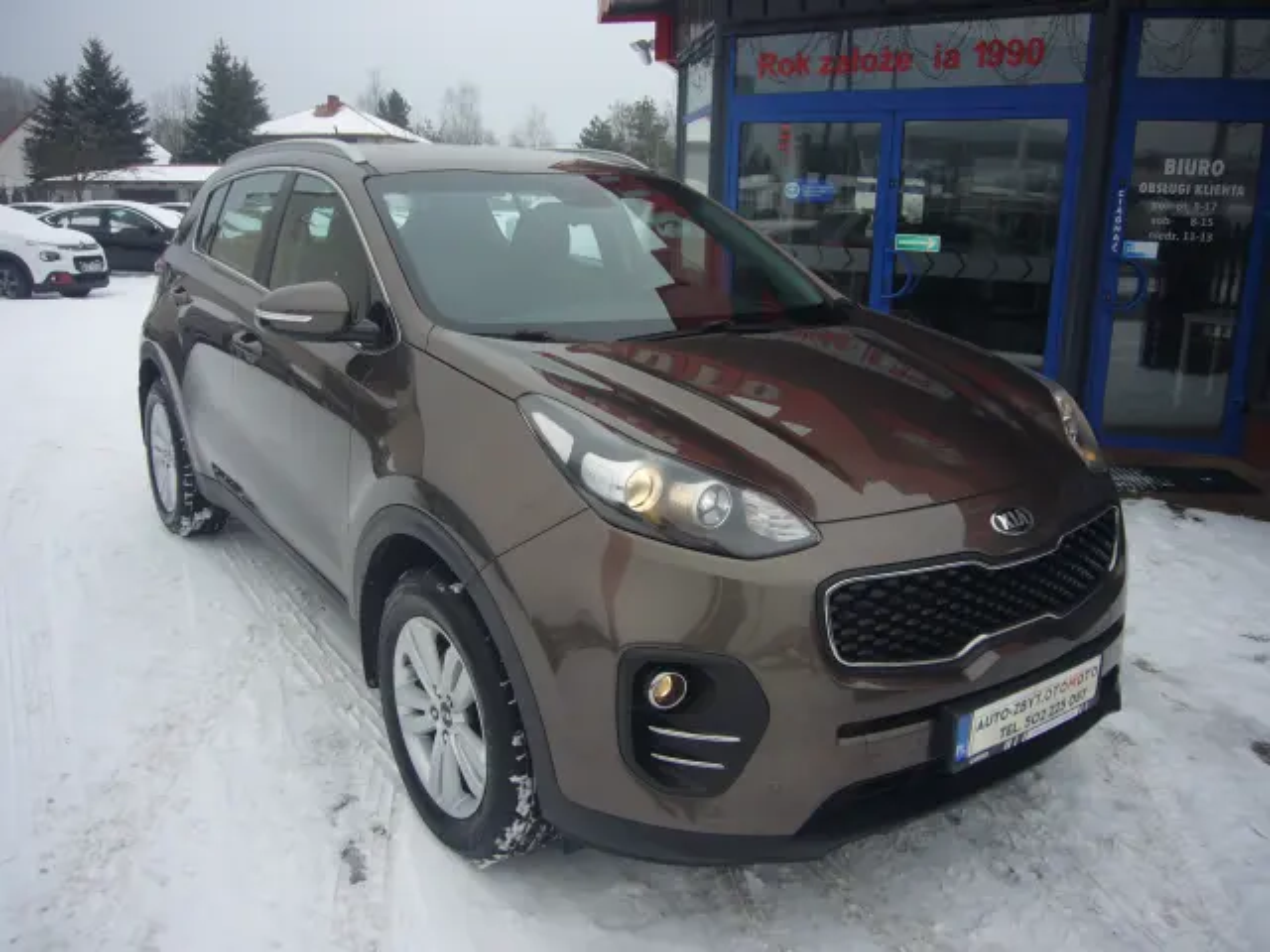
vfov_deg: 49.7
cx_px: 635
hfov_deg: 63.4
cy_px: 476
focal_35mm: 28
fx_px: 1027
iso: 80
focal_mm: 4.6
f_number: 2.8
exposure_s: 1/320
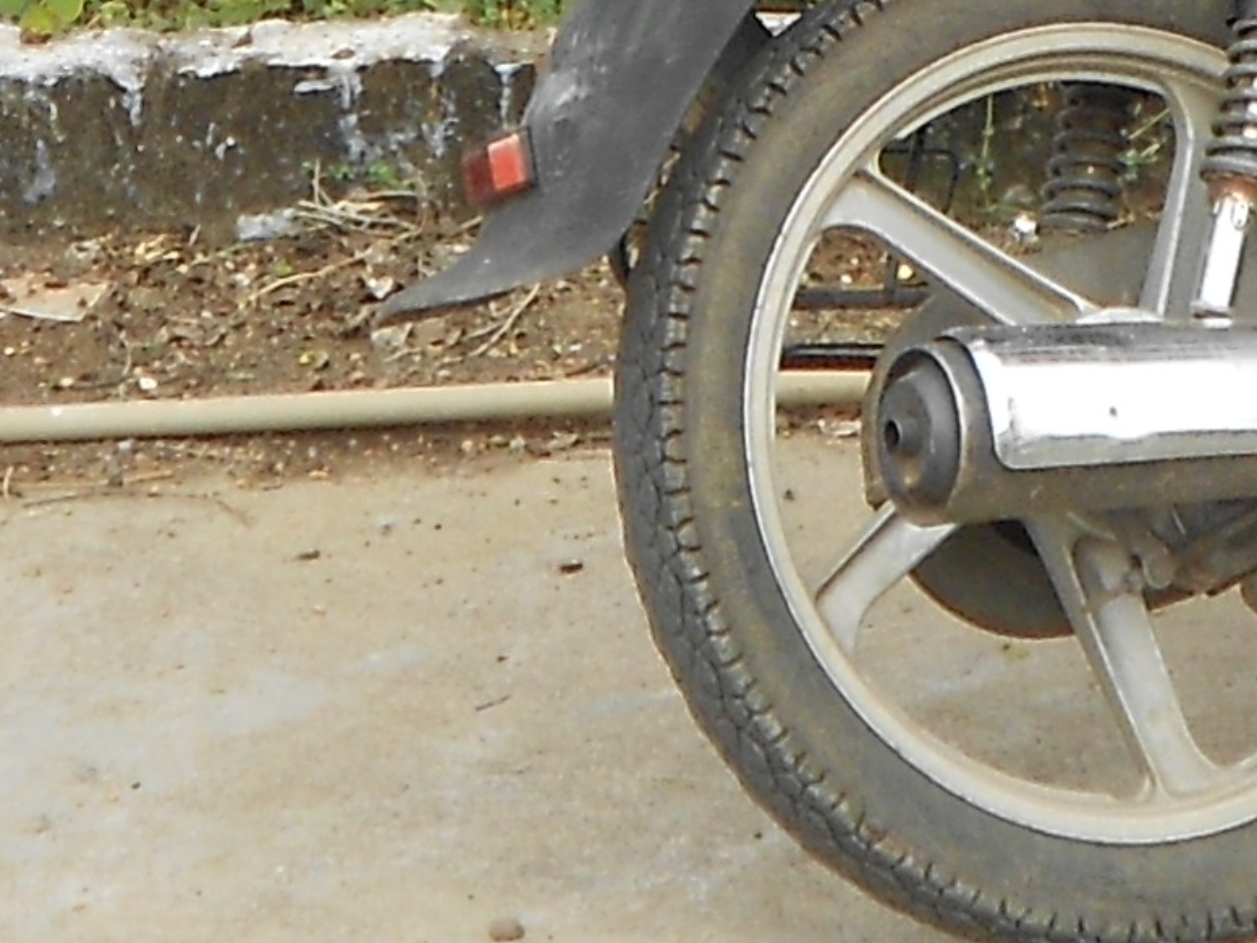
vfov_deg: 6.1
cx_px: 967
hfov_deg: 8.3
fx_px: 8680
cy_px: -964
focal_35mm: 239
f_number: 4.2
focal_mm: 7.9
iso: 80
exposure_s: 1/320
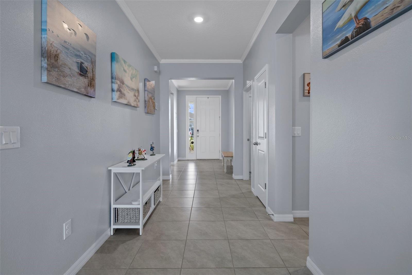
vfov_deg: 70.4
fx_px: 195
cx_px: 206
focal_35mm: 17
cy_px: 138
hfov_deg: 93.3
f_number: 8
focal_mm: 17
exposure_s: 1/1.67
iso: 320
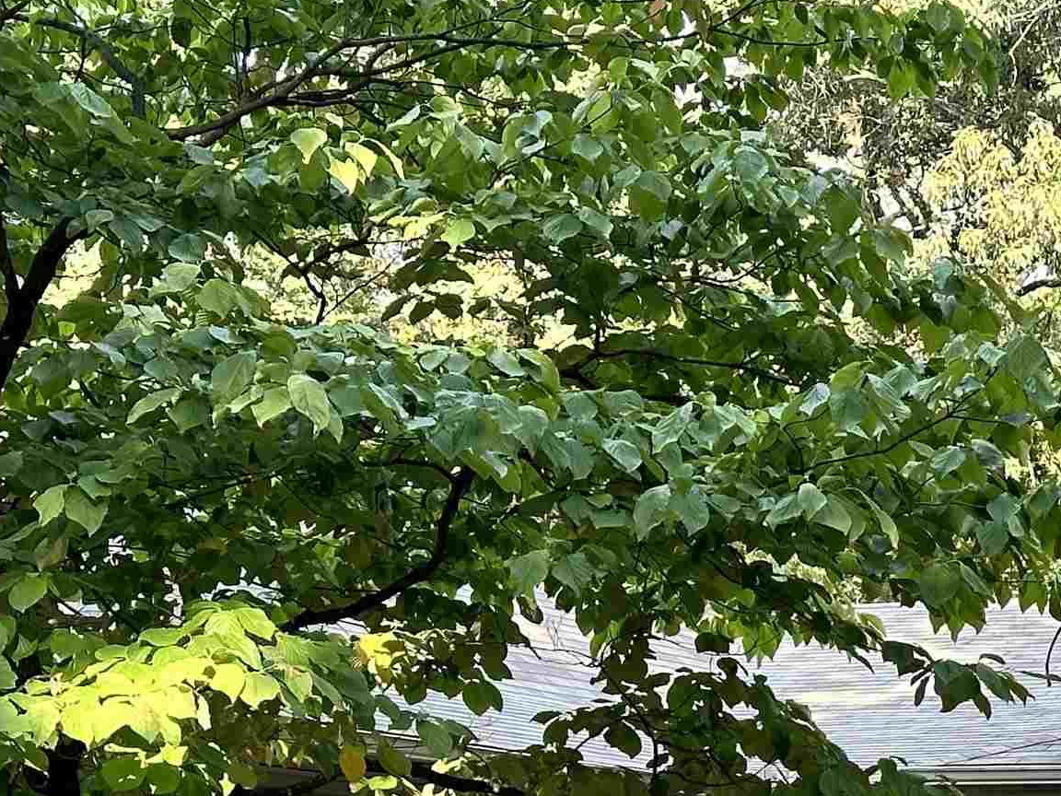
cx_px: 1023
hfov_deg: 15.2
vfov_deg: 11.3
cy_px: 966
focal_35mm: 128
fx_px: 3923
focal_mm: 6.86
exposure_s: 1/177
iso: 50
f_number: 1.78
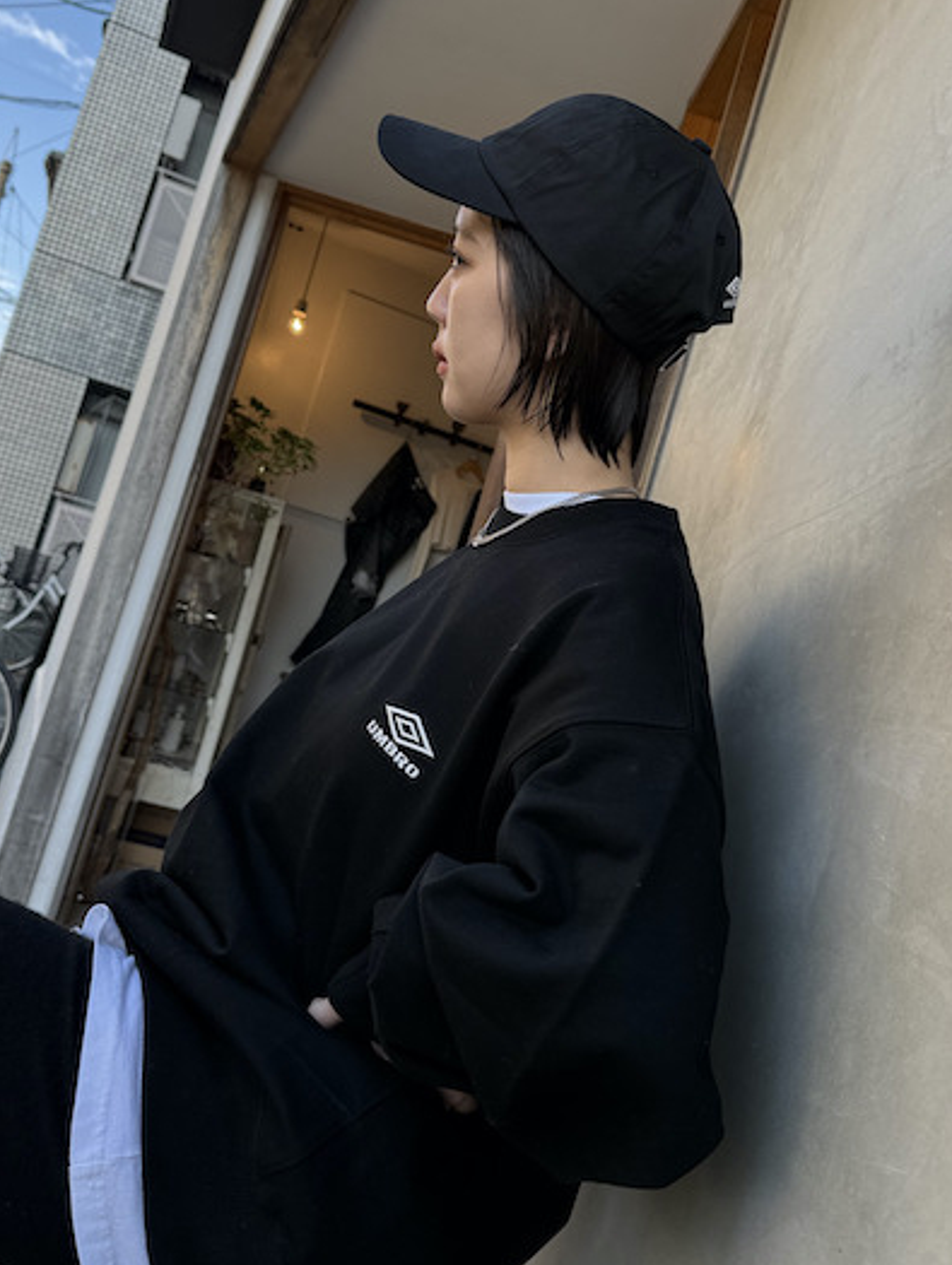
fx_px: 1171
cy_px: 554
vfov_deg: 56.6
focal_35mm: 32
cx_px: 460
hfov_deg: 44.2
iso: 80
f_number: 1.78
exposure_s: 1/440
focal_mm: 6.76
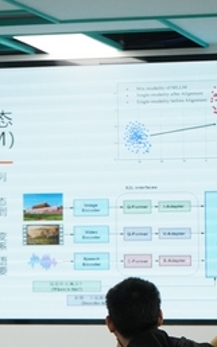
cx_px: 128
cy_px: 231
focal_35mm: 162
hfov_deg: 8.1
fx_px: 1535
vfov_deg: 12.9
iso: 6400
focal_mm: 63
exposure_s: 1/1000
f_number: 5.6
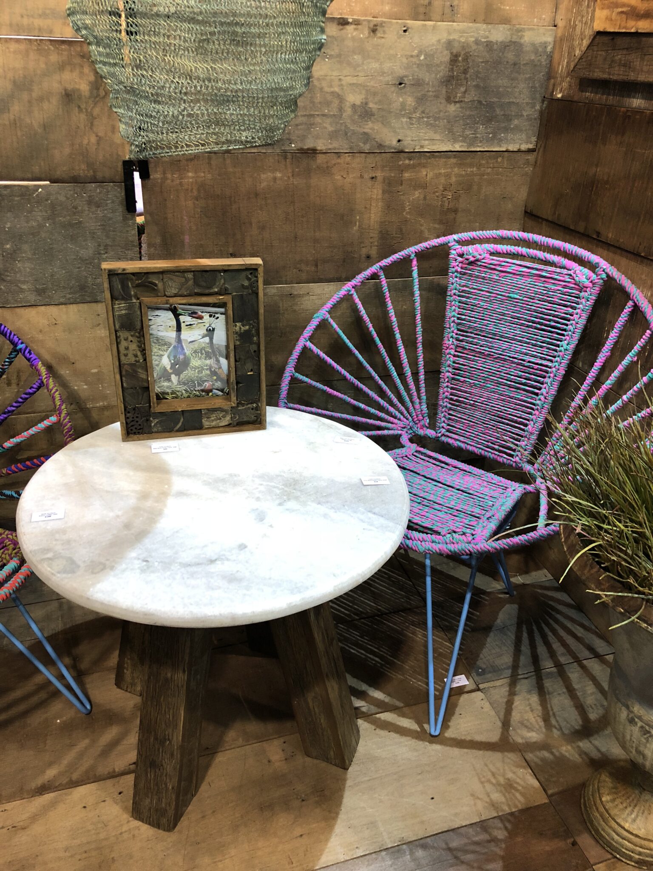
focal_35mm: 28
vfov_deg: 63.4
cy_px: 436
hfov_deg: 49.7
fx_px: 704
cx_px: 326
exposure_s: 1/17
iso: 64
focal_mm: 4
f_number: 1.8
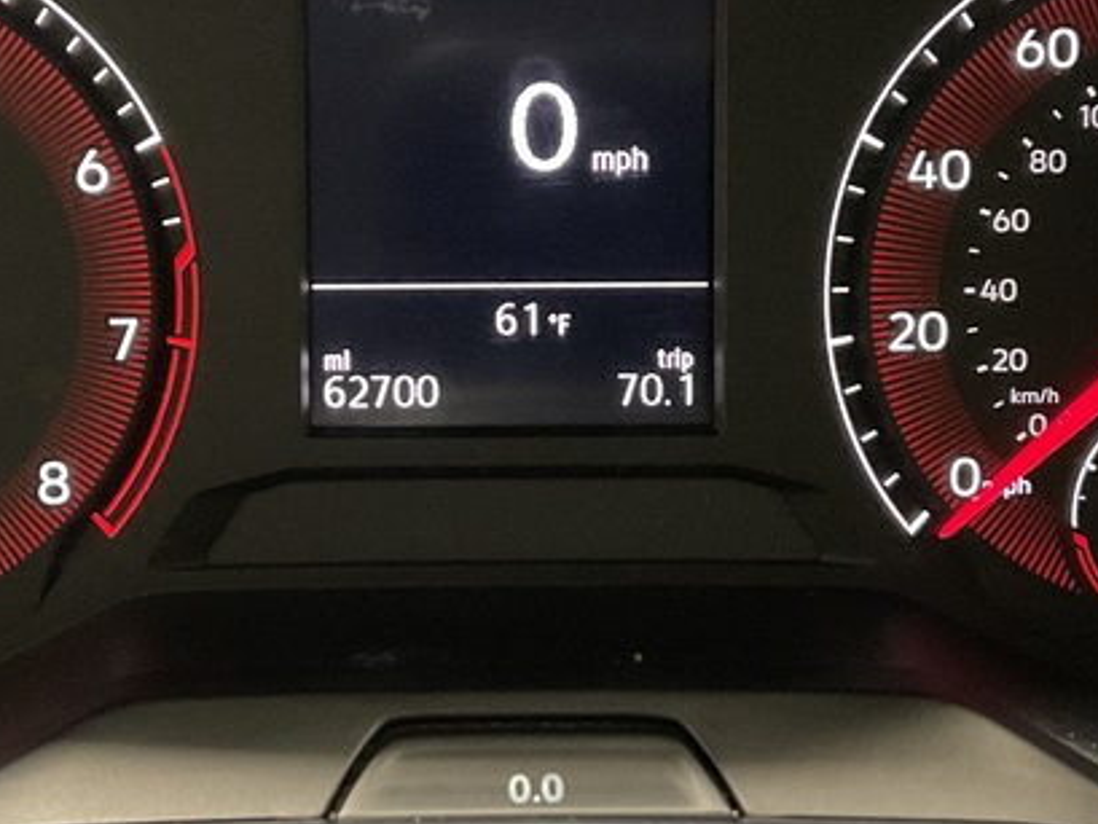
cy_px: 338
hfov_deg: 28.5
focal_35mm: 68
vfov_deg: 21.6
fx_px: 2158
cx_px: 491
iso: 500
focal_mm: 3
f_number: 1.8
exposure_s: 1/24
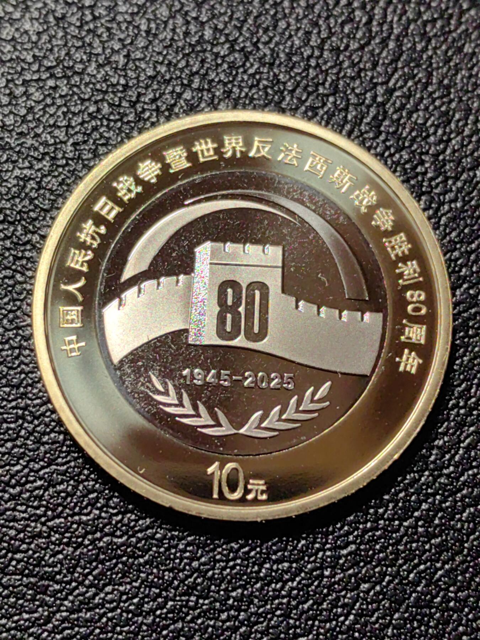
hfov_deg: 18.7
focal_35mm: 79
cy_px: 320
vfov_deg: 24.7
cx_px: 240
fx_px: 1461
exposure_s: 1/230
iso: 50
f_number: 2
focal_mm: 5.75
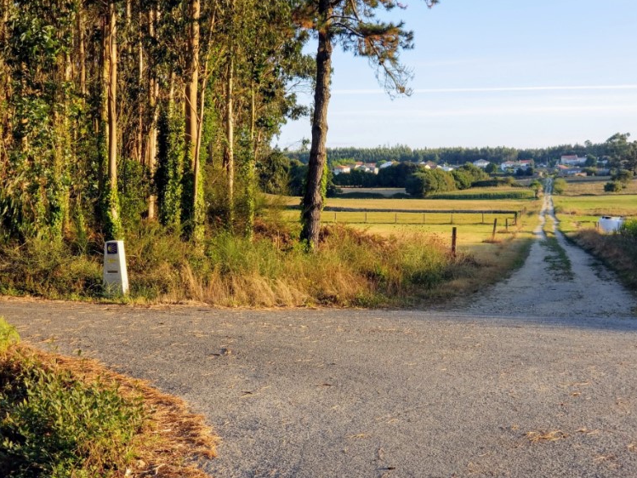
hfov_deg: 32.2
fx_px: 1104
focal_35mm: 60
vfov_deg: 24.4
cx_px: 296
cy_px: 270
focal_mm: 6
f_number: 2.4
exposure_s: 1/221
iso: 25
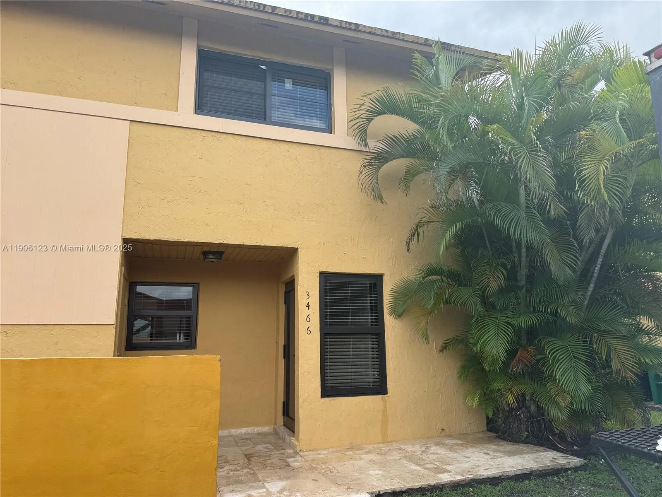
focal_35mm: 24
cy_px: 248
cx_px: 331
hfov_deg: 71.6
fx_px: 459
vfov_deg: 56.8
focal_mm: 6.76
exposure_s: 1/1261
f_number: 1.78
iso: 80
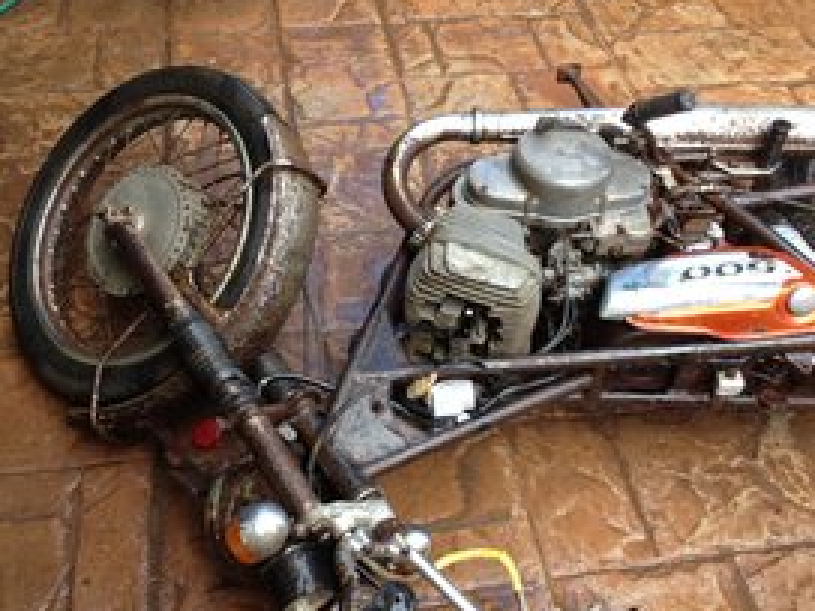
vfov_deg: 32.9
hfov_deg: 42.9
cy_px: 323
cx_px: 416
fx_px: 1036
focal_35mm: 44
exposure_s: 1/120
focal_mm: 4.28
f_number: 2.4
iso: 64
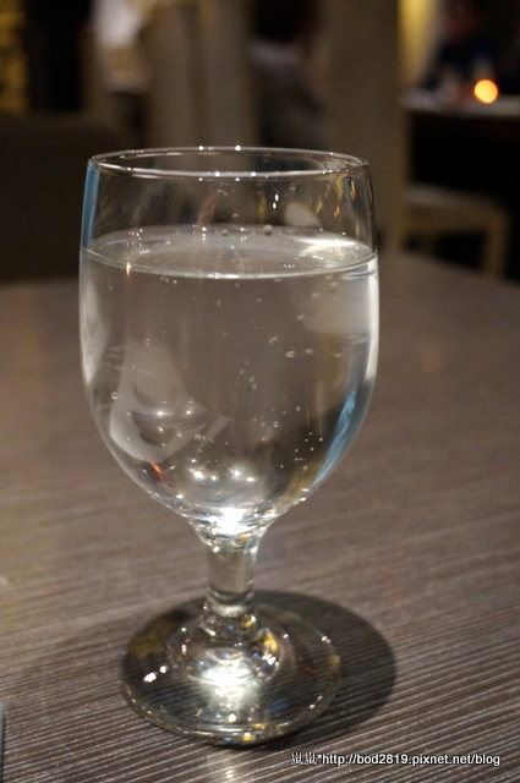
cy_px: 392
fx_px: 912
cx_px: 260
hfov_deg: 31.8
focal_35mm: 42
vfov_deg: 46.5
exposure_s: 1/25
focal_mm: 28
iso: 3200
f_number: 4.5
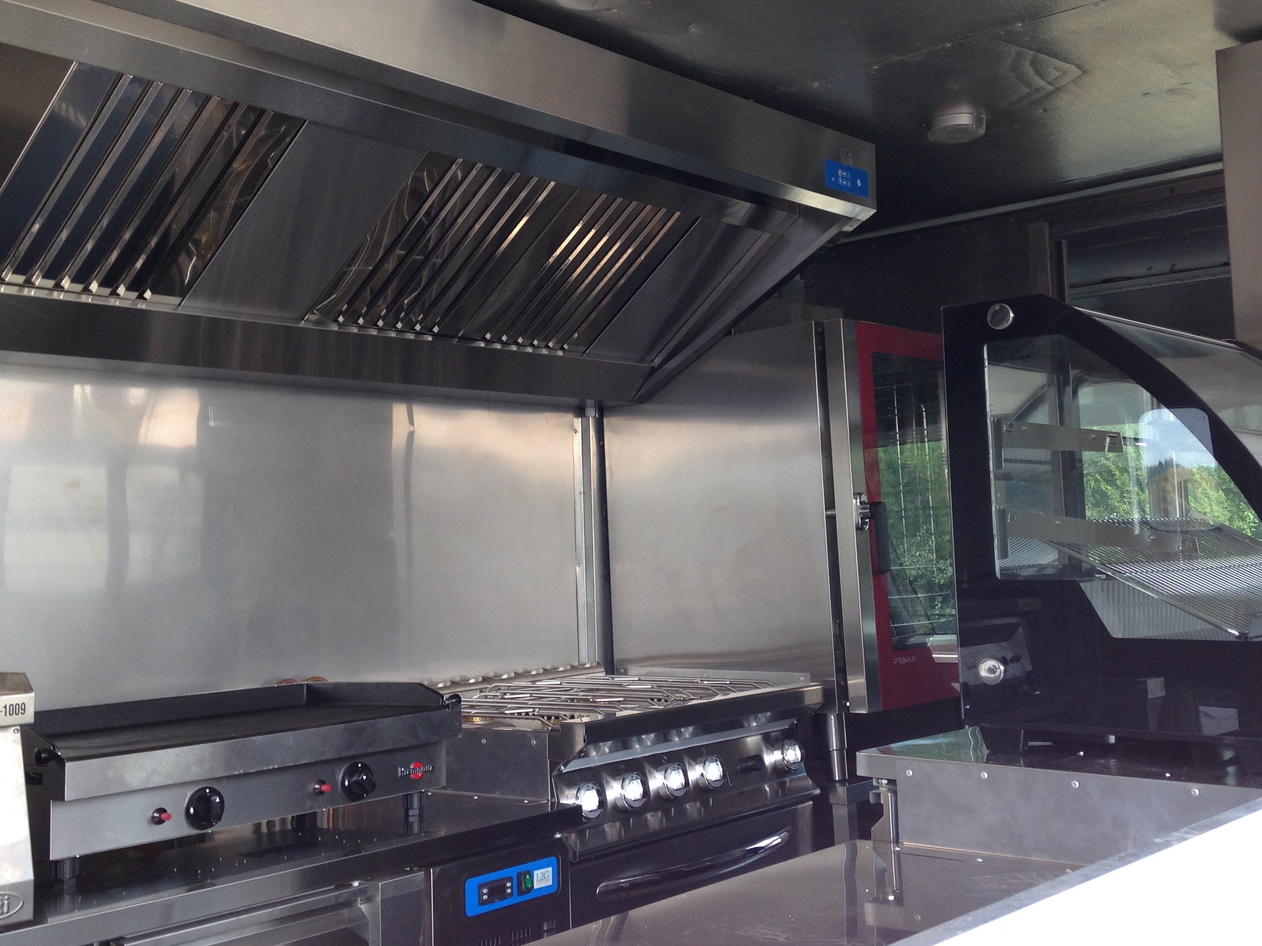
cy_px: 399
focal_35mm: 43
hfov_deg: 43.8
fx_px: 1568
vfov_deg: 33.5
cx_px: 669
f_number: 2.4
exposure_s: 1/168
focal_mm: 4.12
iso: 50
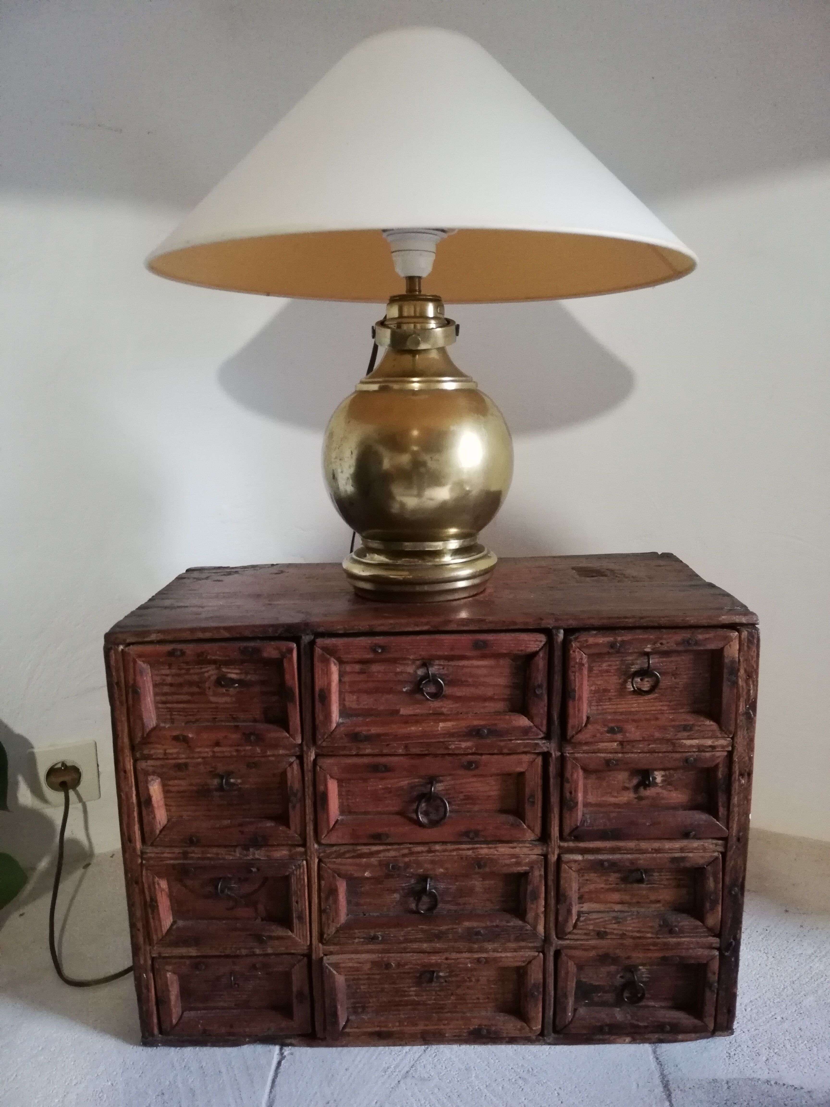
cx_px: 415
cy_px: 554
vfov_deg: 65.3
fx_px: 863
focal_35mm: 27
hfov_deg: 51.4
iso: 800
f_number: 2.2
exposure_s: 1/16.7
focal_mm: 3.81
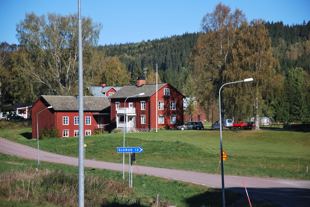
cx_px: 155
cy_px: 104
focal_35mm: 138
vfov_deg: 10.0
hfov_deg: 14.8
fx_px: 1190
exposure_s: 1/500
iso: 100
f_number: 5.6
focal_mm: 92
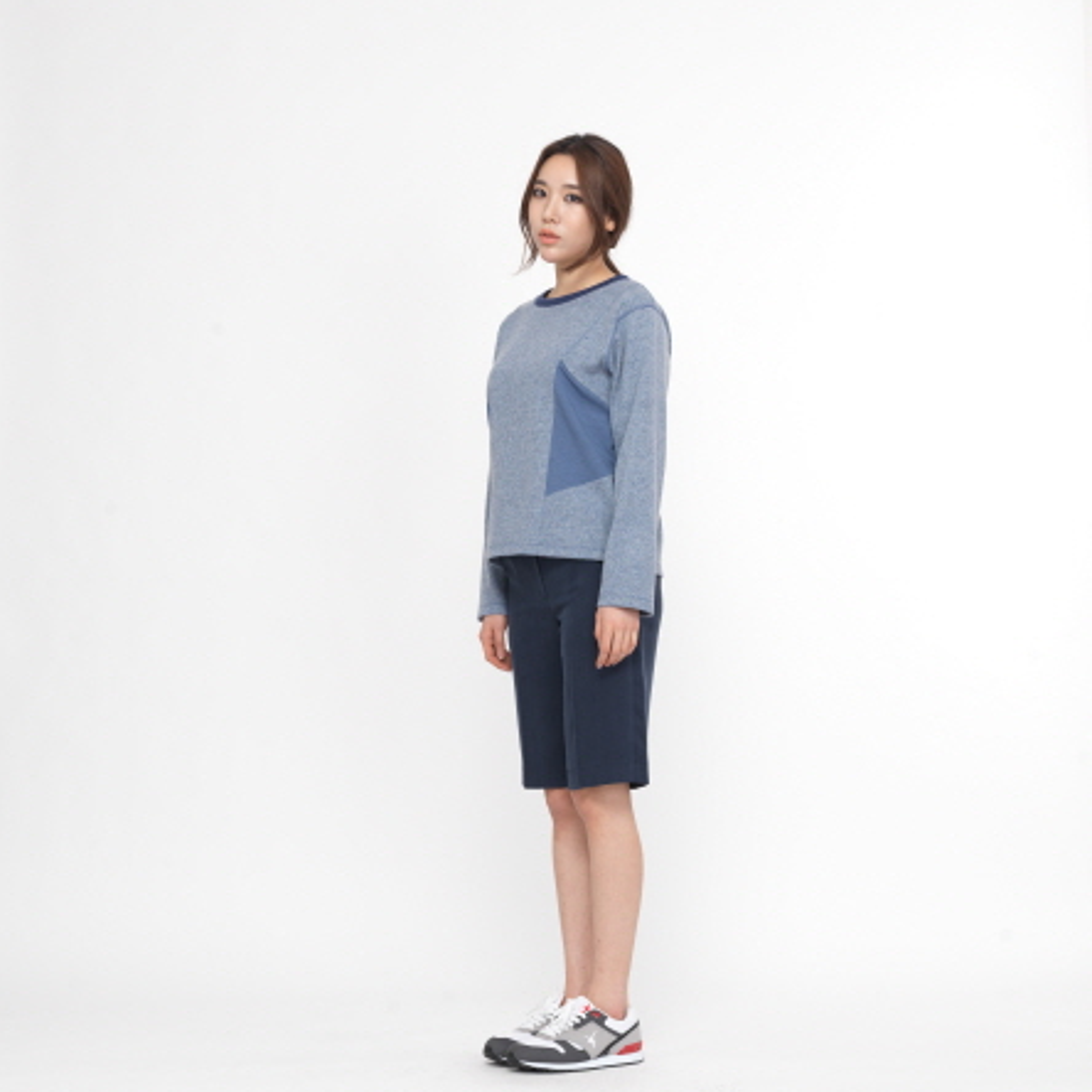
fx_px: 2641
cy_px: 411
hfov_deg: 23.4
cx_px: 544
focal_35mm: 74
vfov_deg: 23.3
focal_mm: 80
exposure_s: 1/250
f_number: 9
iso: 100
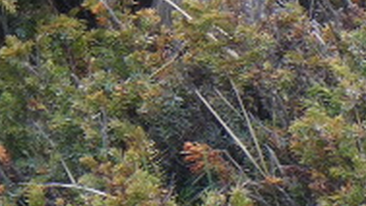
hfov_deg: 5.6
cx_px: -179
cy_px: -293
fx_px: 3676
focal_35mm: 379
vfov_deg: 3.2
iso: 50
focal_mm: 13.7
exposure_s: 1/125
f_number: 4.8
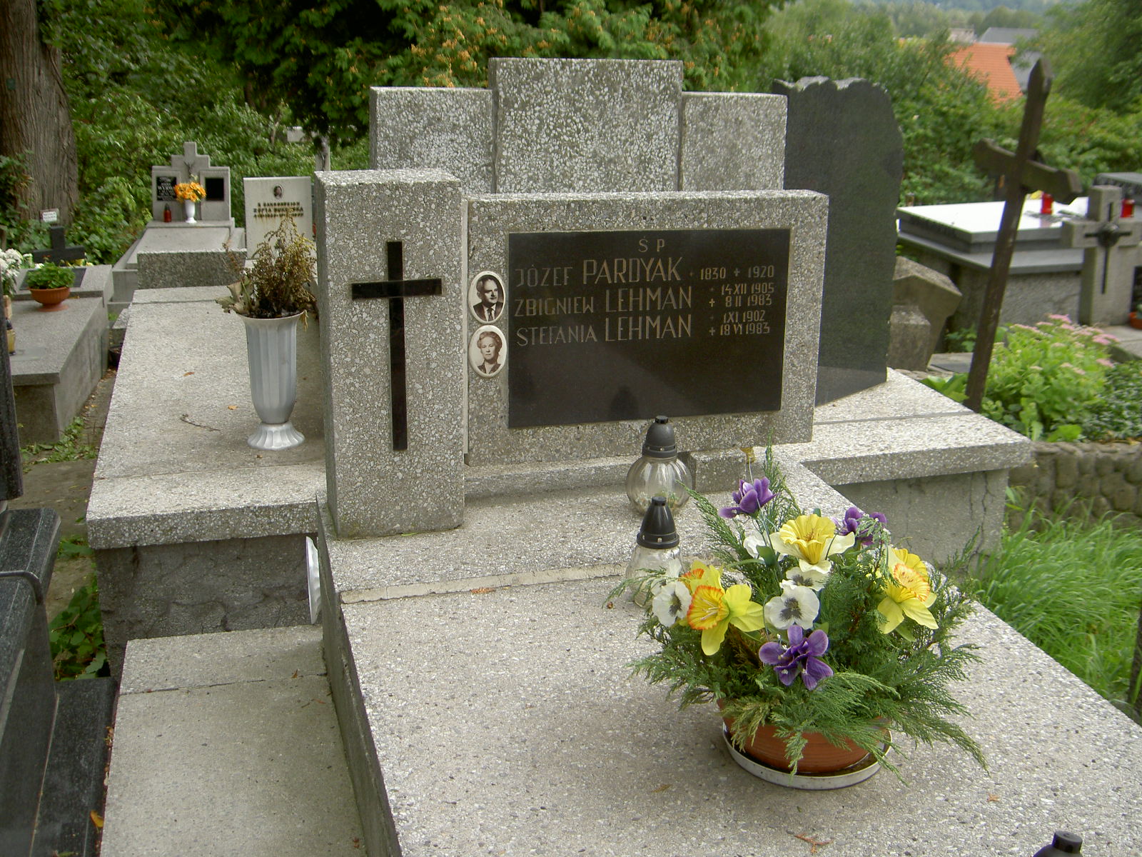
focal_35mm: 39
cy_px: 428
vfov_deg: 36.8
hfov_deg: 47.9
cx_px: 571
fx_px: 1287
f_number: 2.8
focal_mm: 8
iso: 50
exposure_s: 1/250
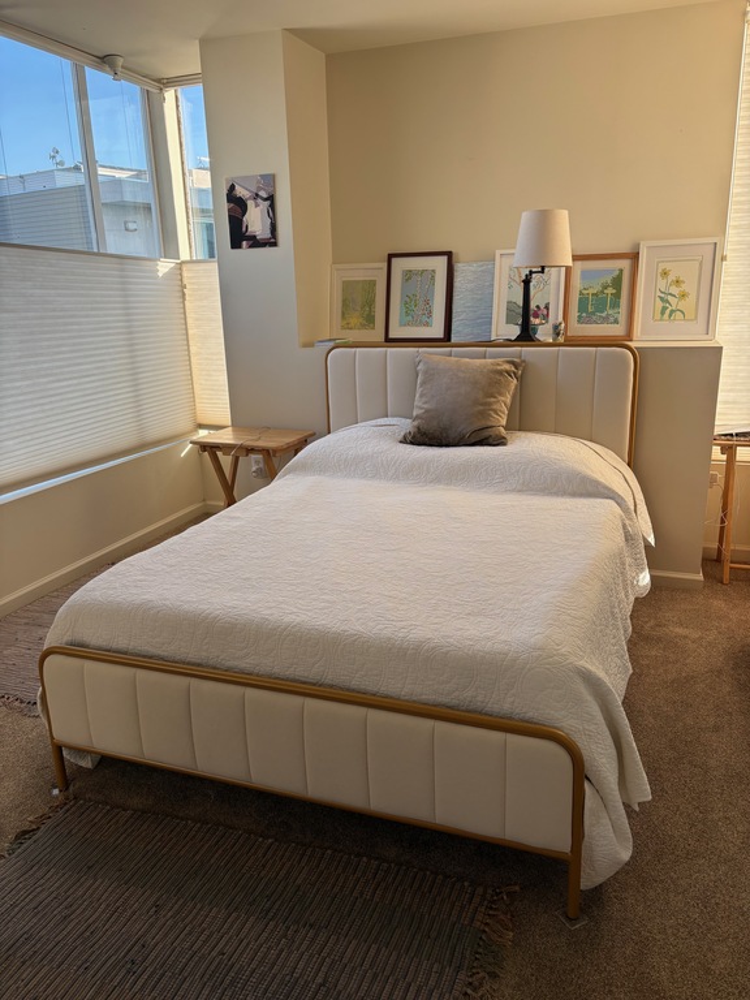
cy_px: 500
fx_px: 751
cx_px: 375
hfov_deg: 53.1
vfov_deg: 67.3
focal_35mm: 26
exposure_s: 1/300
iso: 64
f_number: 1.6
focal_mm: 5.96
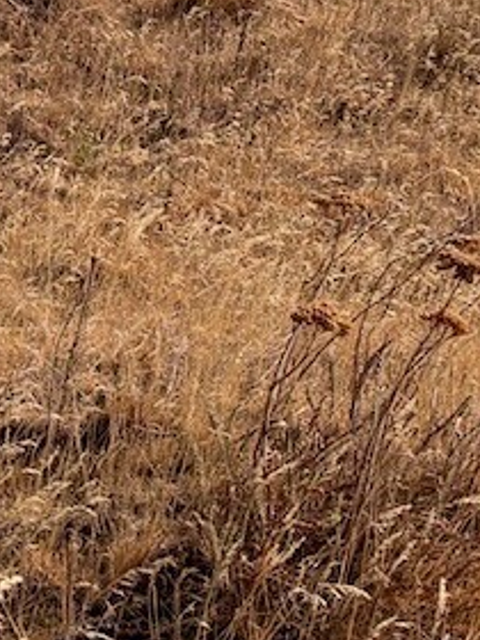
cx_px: -249
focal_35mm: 119
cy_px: -73
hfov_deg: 11.9
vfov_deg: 16.1
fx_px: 2200
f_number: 1.6
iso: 50
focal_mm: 5.96
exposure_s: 1/5952
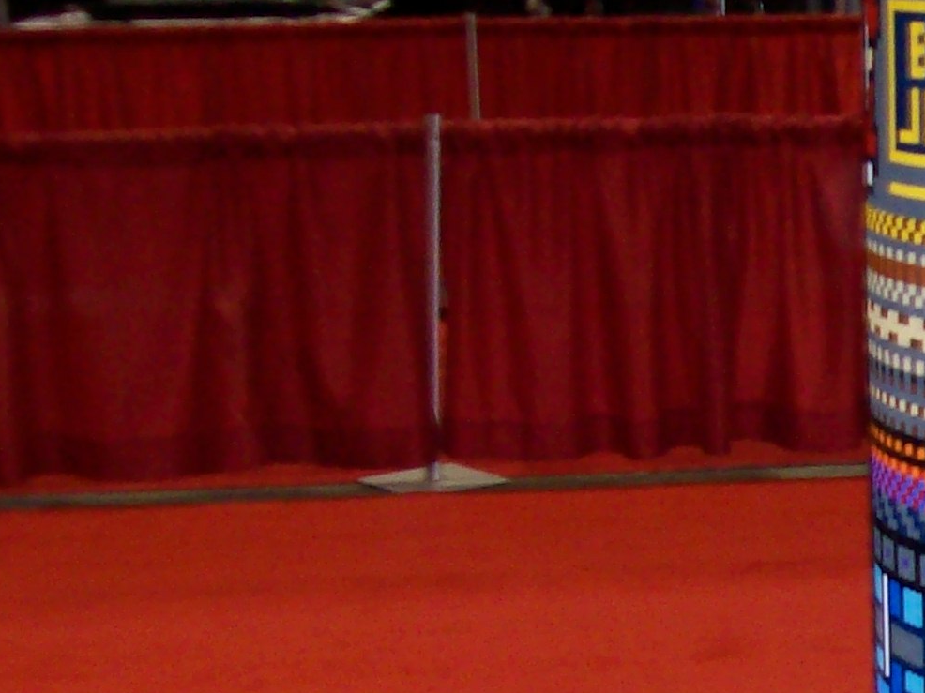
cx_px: 1258
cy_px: 654
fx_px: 2778
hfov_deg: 17.5
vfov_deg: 14.1
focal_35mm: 104
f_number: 2.7
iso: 200
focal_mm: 6
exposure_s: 1/64
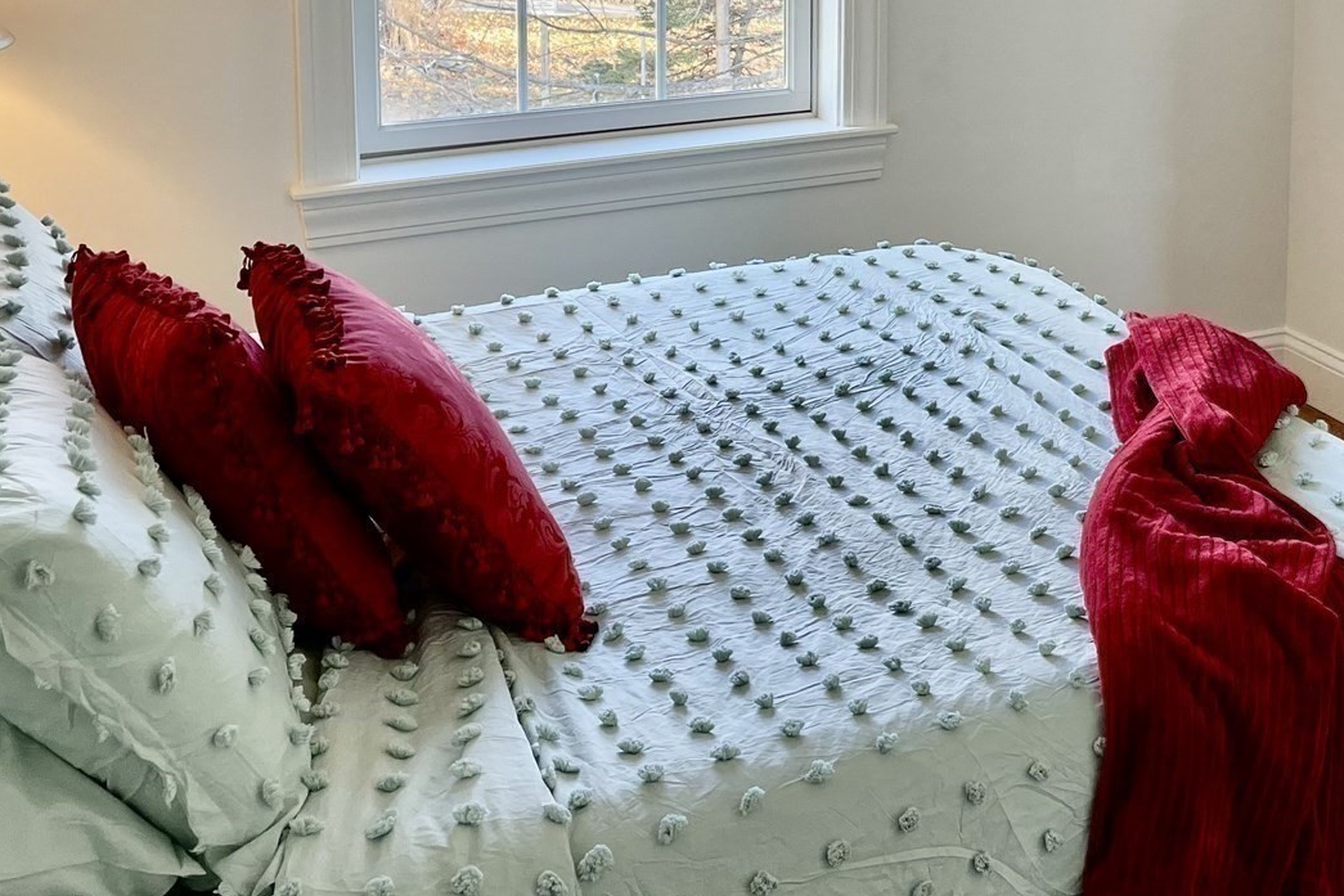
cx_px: 943
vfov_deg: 24.3
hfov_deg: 36.9
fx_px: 1979
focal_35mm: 53
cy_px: -23
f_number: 1.6
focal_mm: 4.2
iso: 80
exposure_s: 1/120
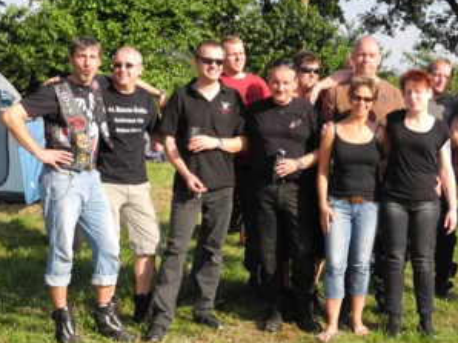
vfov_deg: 17.9
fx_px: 1084
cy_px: 135
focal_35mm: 82
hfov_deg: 23.8
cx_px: 277
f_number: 3.5
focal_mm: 13
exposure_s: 1/505
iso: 100
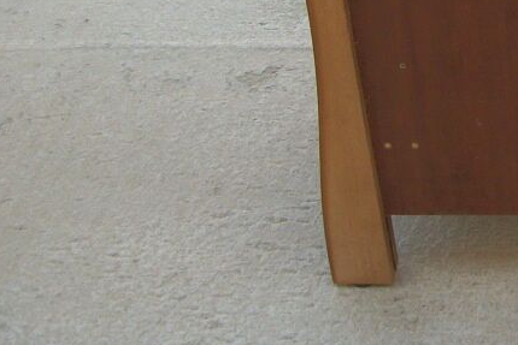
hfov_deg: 19.2
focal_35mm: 99
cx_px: 661
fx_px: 1425
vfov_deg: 13.6
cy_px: -34
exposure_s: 1/200
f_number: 2.9
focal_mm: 5.7
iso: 80
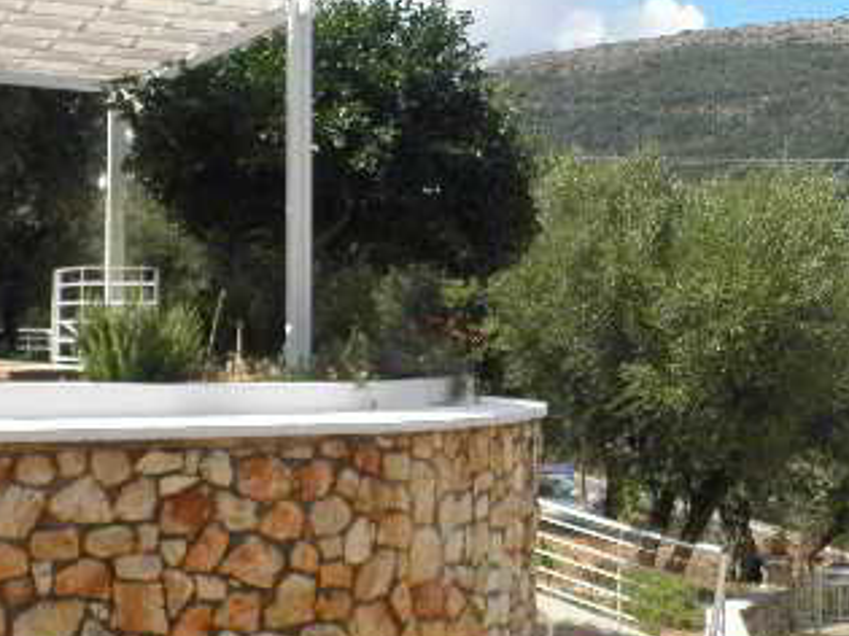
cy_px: 296
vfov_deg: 22.2
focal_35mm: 66
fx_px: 1618
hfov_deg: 28.6
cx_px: 703
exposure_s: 1/125
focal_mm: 4.7
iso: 64
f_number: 7.9
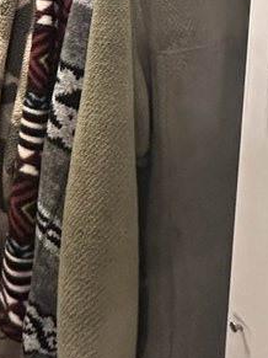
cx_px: -151
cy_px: -64
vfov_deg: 31.3
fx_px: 537
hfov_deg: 22.2
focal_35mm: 52
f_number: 2.2
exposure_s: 1/60
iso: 1000
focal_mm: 2.22
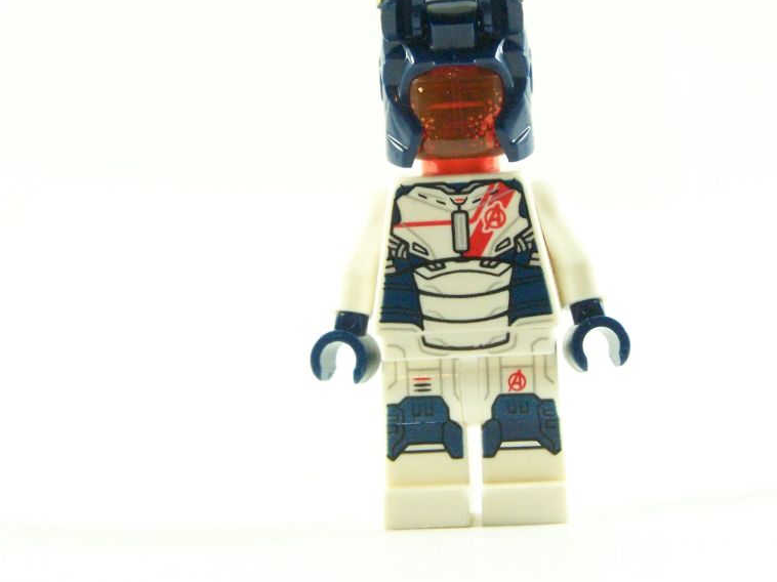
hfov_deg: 15.5
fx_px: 2850
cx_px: 467
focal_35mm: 127
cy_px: 243
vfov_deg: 11.7
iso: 400
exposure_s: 1/60
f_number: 3.6
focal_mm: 15.6
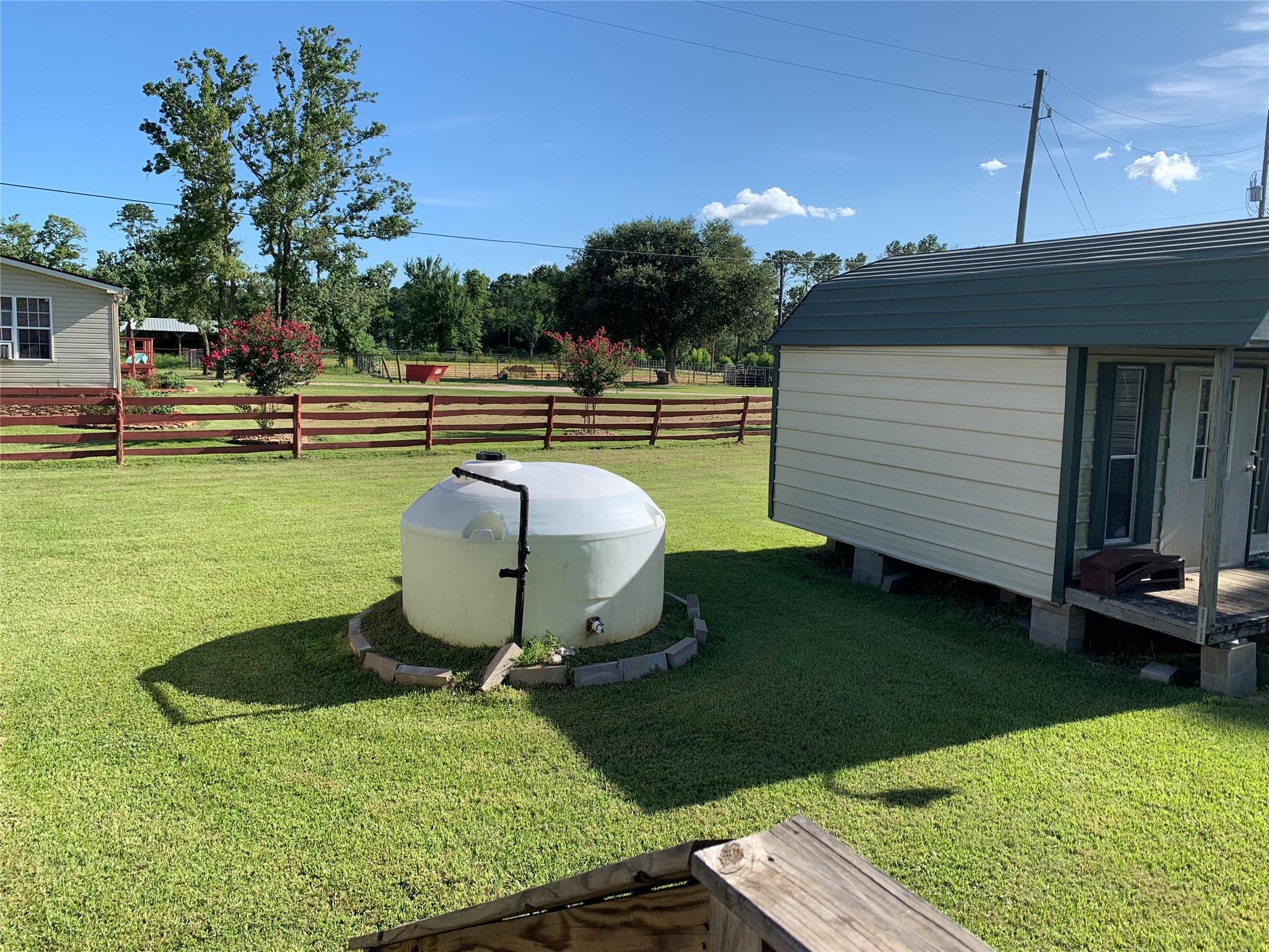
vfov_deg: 53.1
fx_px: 953
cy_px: 476
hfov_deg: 67.3
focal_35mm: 26
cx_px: 634
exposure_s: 1/1661
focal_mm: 4.25
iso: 25
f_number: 1.8
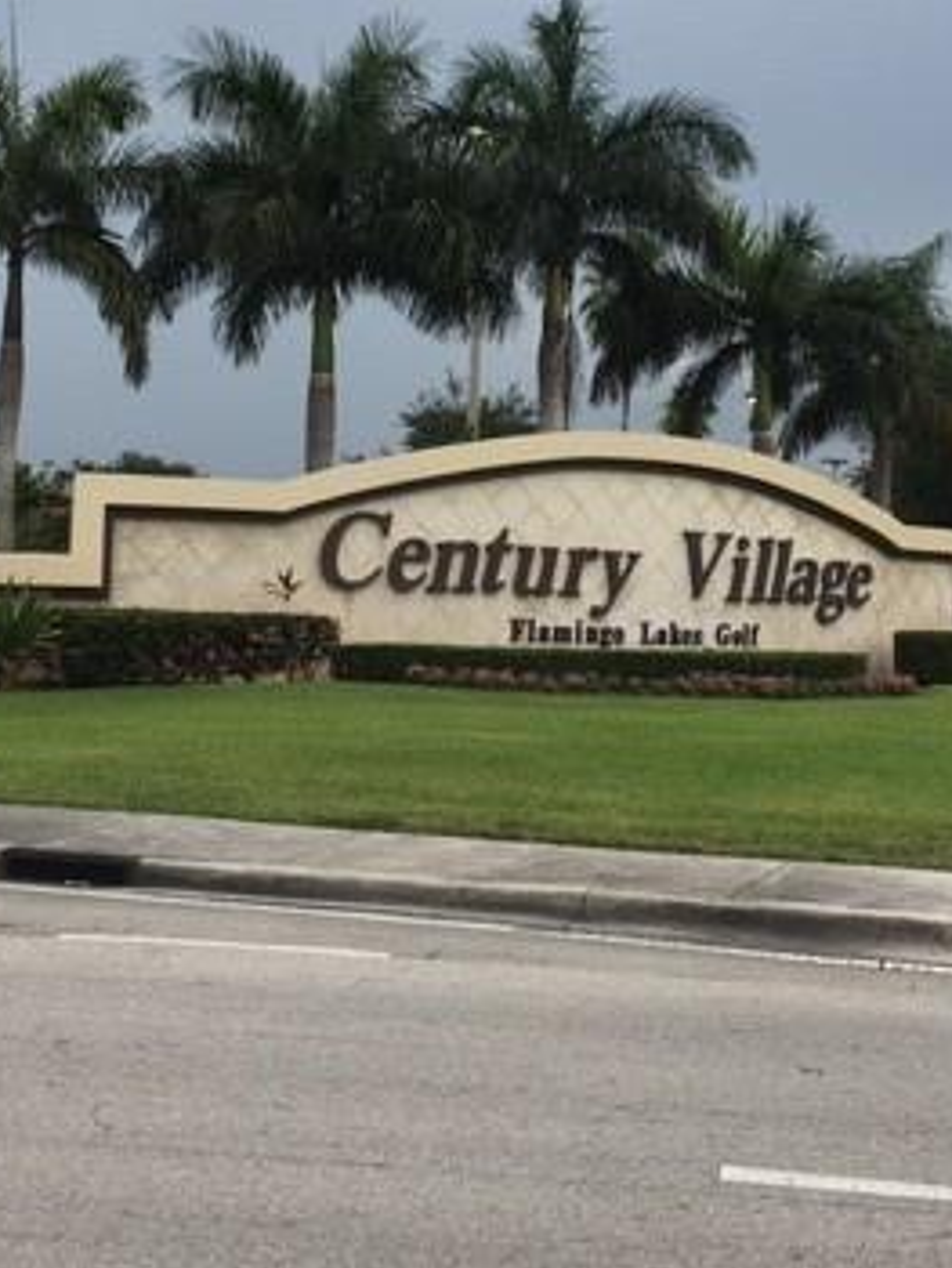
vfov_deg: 35.9
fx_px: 1941
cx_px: 586
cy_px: 460
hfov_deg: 27.5
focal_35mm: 53
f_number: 2.2
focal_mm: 4.15
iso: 25
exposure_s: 1/1183
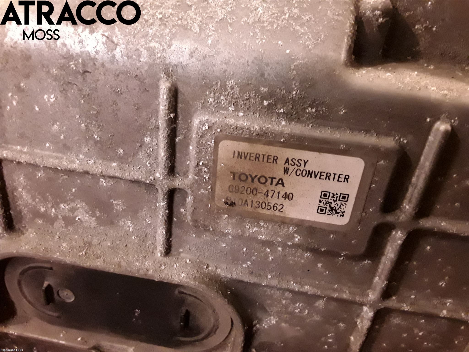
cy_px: 176
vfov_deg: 49.7
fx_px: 379
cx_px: 234
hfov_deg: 63.4
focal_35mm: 28
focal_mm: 2.91
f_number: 1.9
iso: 400
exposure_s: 1/25
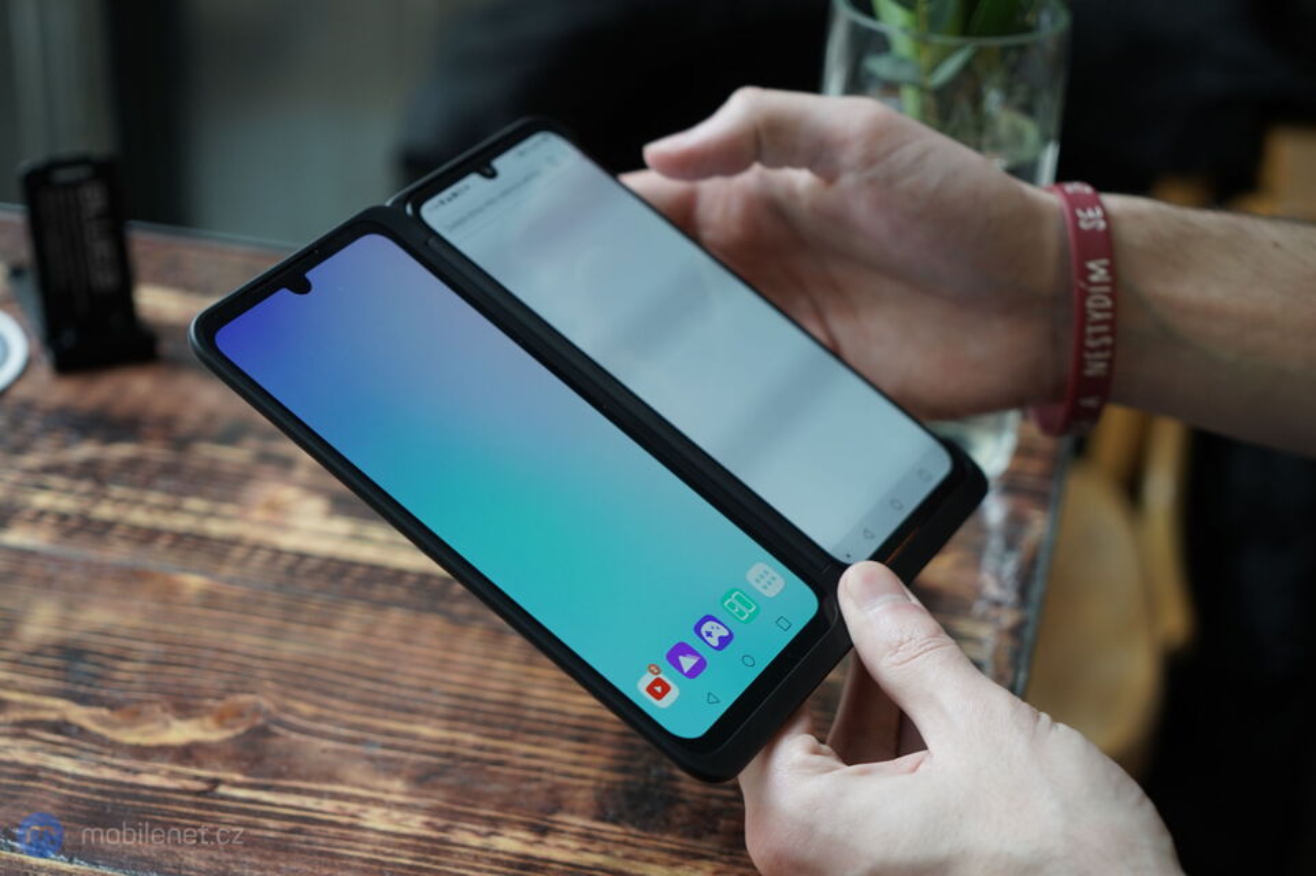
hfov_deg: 35.7
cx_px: 658
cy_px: 438
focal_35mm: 56
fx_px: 2046
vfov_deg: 24.2
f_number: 4
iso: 500
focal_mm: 56
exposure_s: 1/200
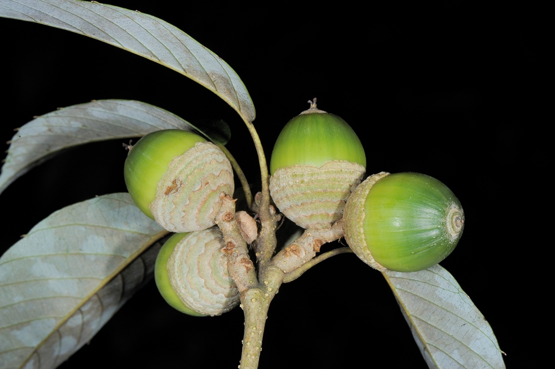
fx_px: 1617
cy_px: 184
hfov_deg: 19.5
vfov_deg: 13.0
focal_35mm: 105
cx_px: 278
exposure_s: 1/320
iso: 200
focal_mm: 105
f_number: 32
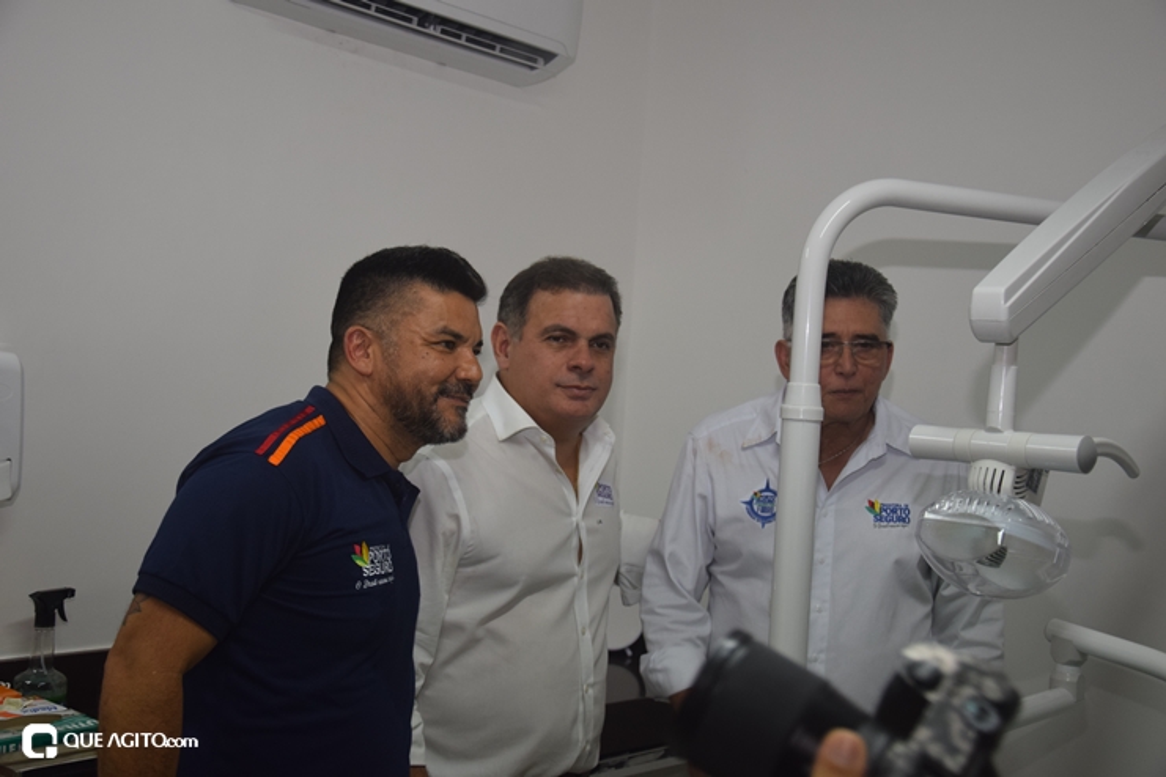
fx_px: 1457
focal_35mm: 45
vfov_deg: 29.9
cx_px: 583
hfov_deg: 43.6
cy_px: 388
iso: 500
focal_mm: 30
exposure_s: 1/100
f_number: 5
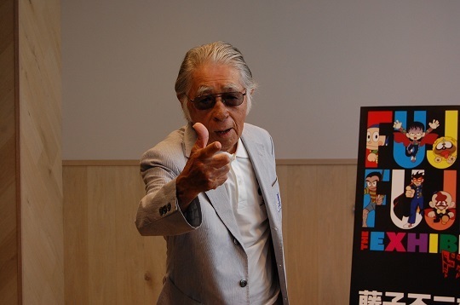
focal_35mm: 63
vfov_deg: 21.5
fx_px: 804
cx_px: 230
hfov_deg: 31.9
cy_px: 152
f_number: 5.3
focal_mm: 42
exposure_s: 1/125
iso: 800
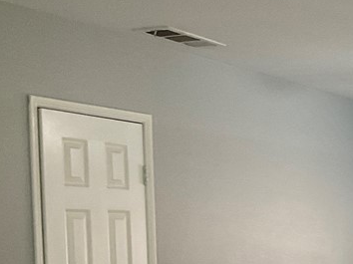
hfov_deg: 20.9
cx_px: 477
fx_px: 856
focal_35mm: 84
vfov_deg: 16.7
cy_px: 330
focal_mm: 3
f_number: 1.8
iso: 160
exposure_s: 1/60
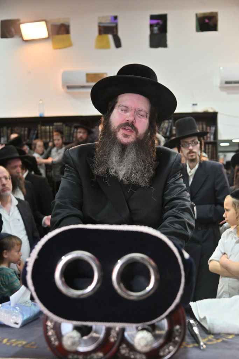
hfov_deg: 29.3
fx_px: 458
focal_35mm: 46
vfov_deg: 42.7
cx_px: 120
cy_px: 180
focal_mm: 46
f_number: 4
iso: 500
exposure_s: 1/200
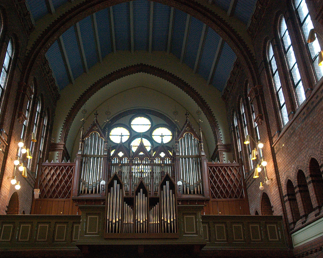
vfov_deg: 42.2
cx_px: 149
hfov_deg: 51.5
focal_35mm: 35
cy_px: 132
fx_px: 335
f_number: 4.5
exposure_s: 1/60
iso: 800
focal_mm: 20
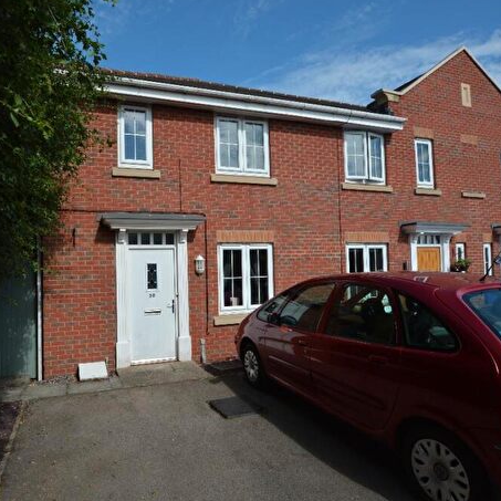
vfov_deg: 70.5
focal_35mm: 22
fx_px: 355
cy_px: 247
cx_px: 187
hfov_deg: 69.3
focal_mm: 11
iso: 110
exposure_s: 1/250
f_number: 8
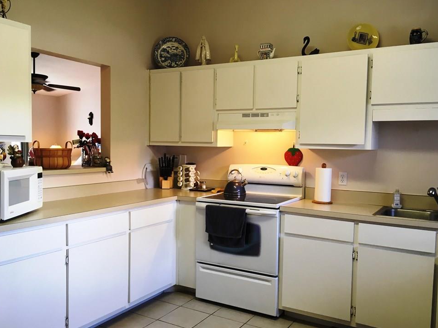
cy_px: 167
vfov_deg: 45.4
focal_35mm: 31
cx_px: 222
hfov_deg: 58.4
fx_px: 392
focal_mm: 4.15
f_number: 2.2
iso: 50
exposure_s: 1/30
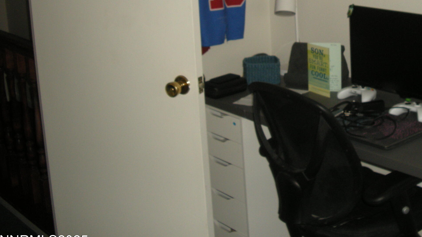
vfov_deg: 18.7
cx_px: 328
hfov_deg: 32.6
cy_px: 16
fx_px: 705
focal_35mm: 63
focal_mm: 7.9
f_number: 2.8
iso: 133
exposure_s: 1/60
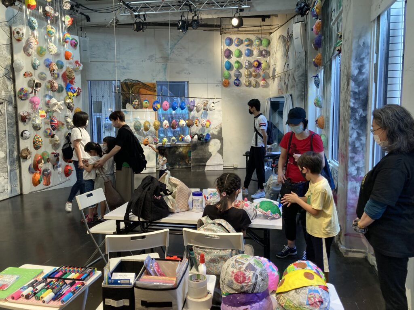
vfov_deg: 49.7
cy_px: 155
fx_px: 335
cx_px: 207
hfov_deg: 63.4
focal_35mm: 28
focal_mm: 3.99
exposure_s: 1/51
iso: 64
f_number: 1.8
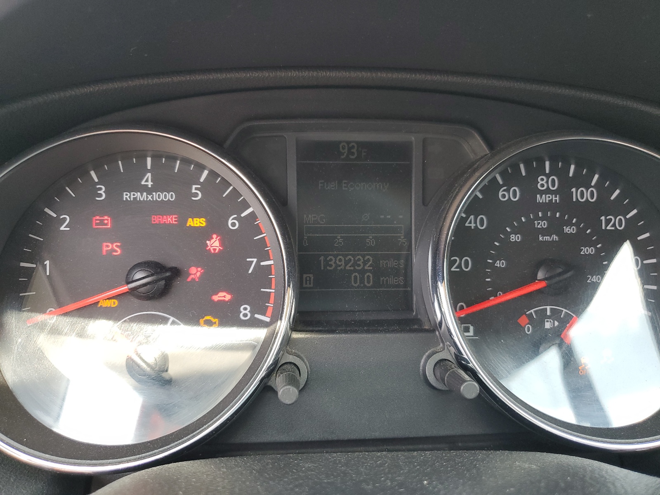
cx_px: 330
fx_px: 496
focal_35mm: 26
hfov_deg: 67.3
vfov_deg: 53.1
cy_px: 248
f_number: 1.5
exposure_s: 1/120
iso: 74
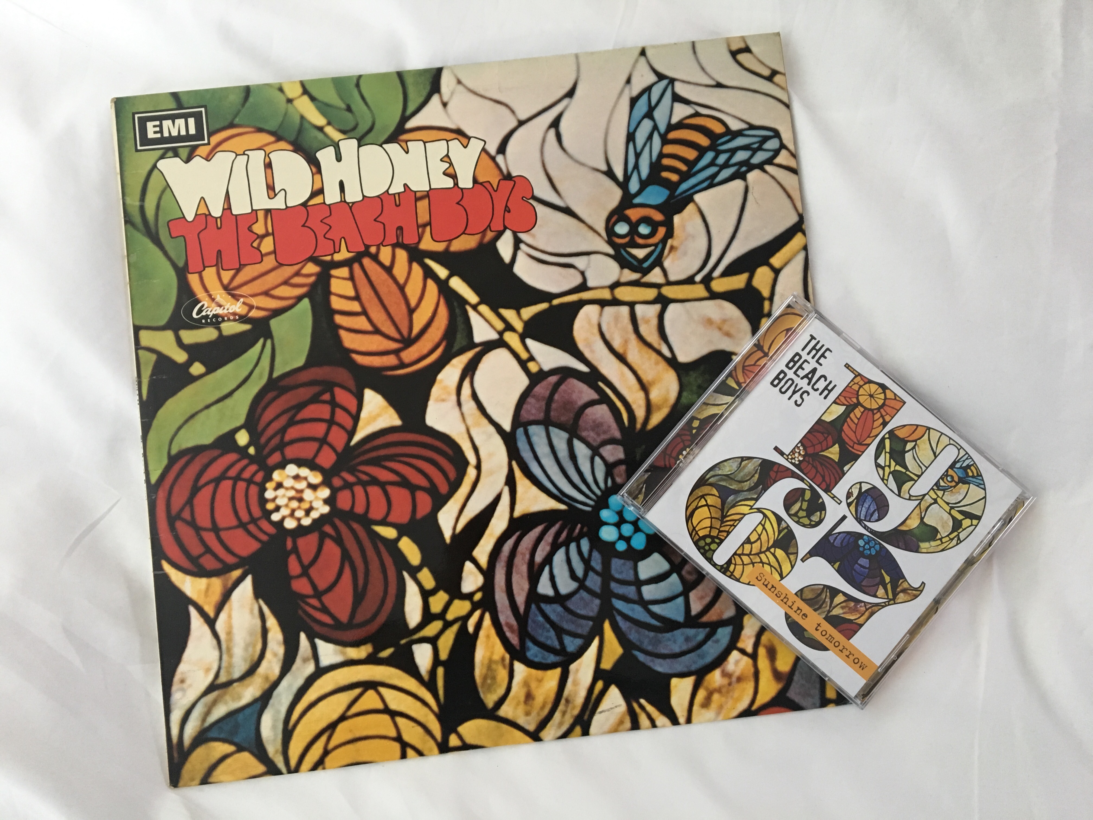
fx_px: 916
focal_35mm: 29
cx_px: 546
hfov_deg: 61.7
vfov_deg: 48.2
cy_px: 410
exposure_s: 1/33
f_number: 2.2
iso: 160
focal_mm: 4.15
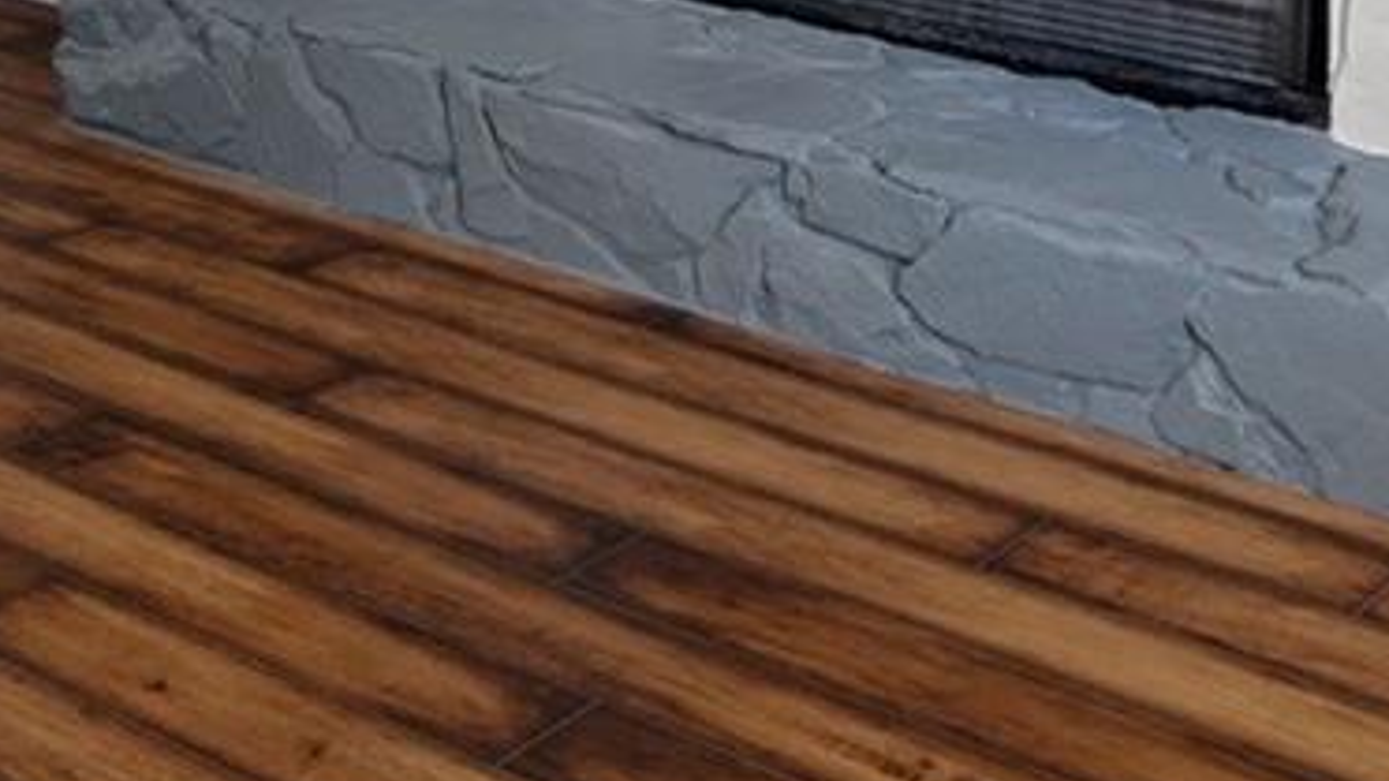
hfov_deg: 29.3
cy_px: -706
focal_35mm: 72
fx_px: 2651
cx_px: 526
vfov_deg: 14.4
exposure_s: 1
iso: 400
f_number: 8
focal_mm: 16
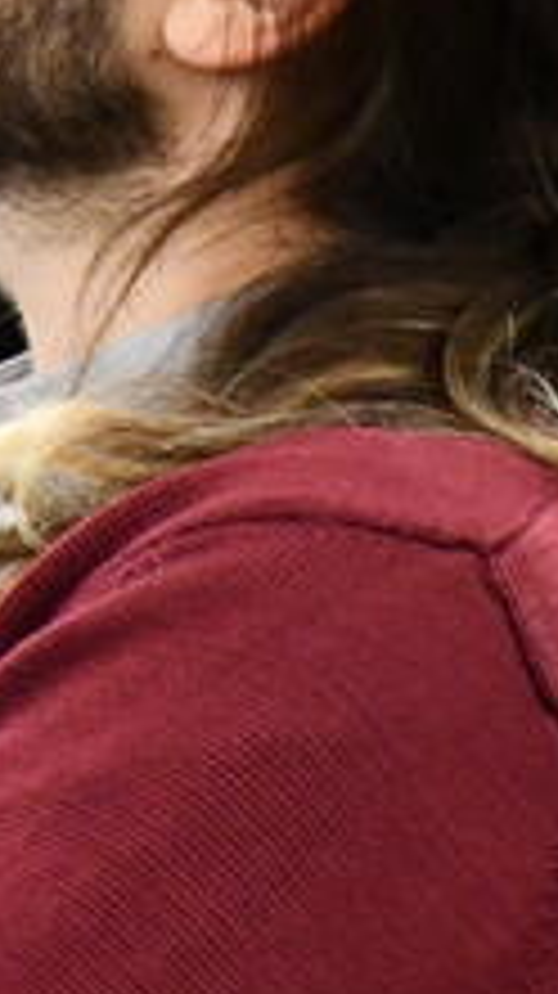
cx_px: -4
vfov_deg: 1.9
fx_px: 29912
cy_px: 67
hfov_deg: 1.1
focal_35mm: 1135
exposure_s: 1/125
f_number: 5.6
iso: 5000
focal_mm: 140
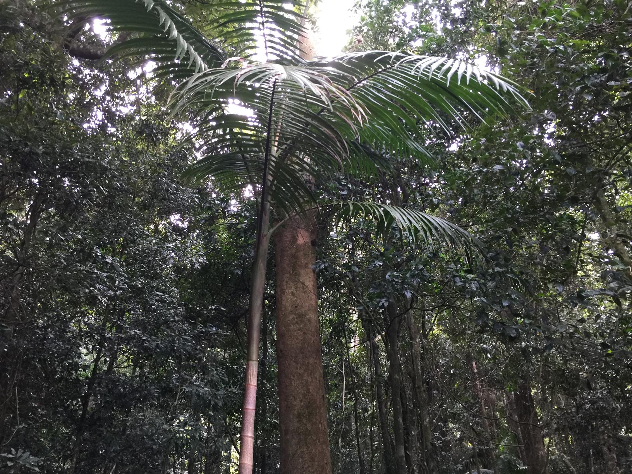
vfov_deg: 48.2
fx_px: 529
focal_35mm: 29
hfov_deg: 61.7
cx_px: 316
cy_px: 237
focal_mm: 4.15
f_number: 2.2
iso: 64
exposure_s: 1/33
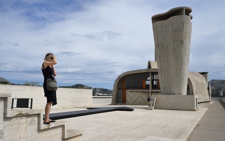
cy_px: 75
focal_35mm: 39
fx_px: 239
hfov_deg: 50.4
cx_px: 113
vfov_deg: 32.8
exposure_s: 1/250
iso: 200
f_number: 16
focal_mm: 38
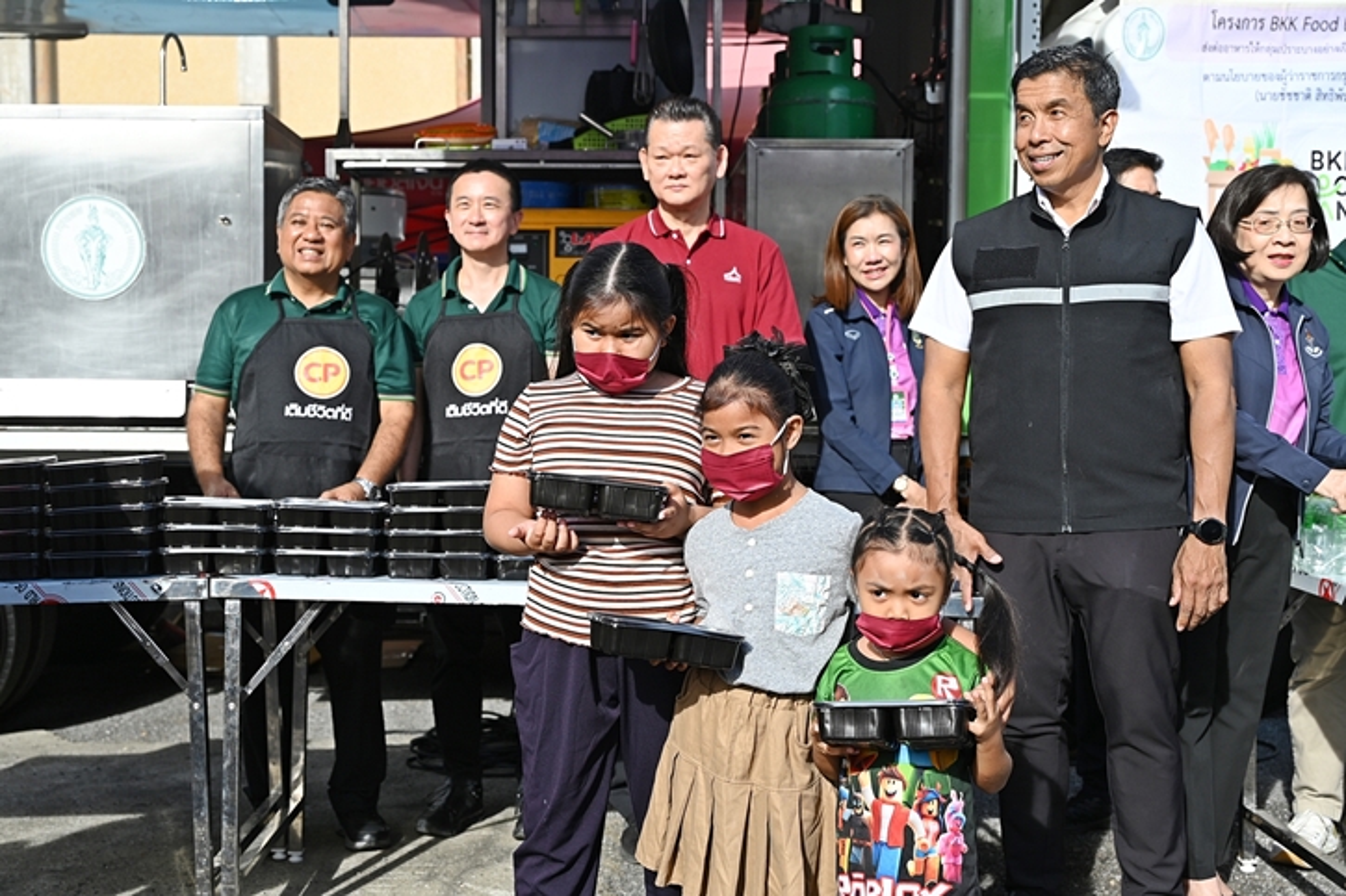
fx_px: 1420
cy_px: 448
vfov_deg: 35.0
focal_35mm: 38
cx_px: 673
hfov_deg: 50.7
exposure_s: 1/500
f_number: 4
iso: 100
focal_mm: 38
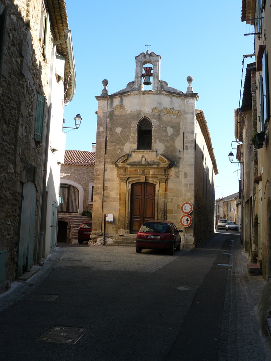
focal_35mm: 36
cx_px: 136
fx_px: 376
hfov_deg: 39.7
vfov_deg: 51.4
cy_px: 180
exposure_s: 1/250
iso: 100
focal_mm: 6
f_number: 4.5
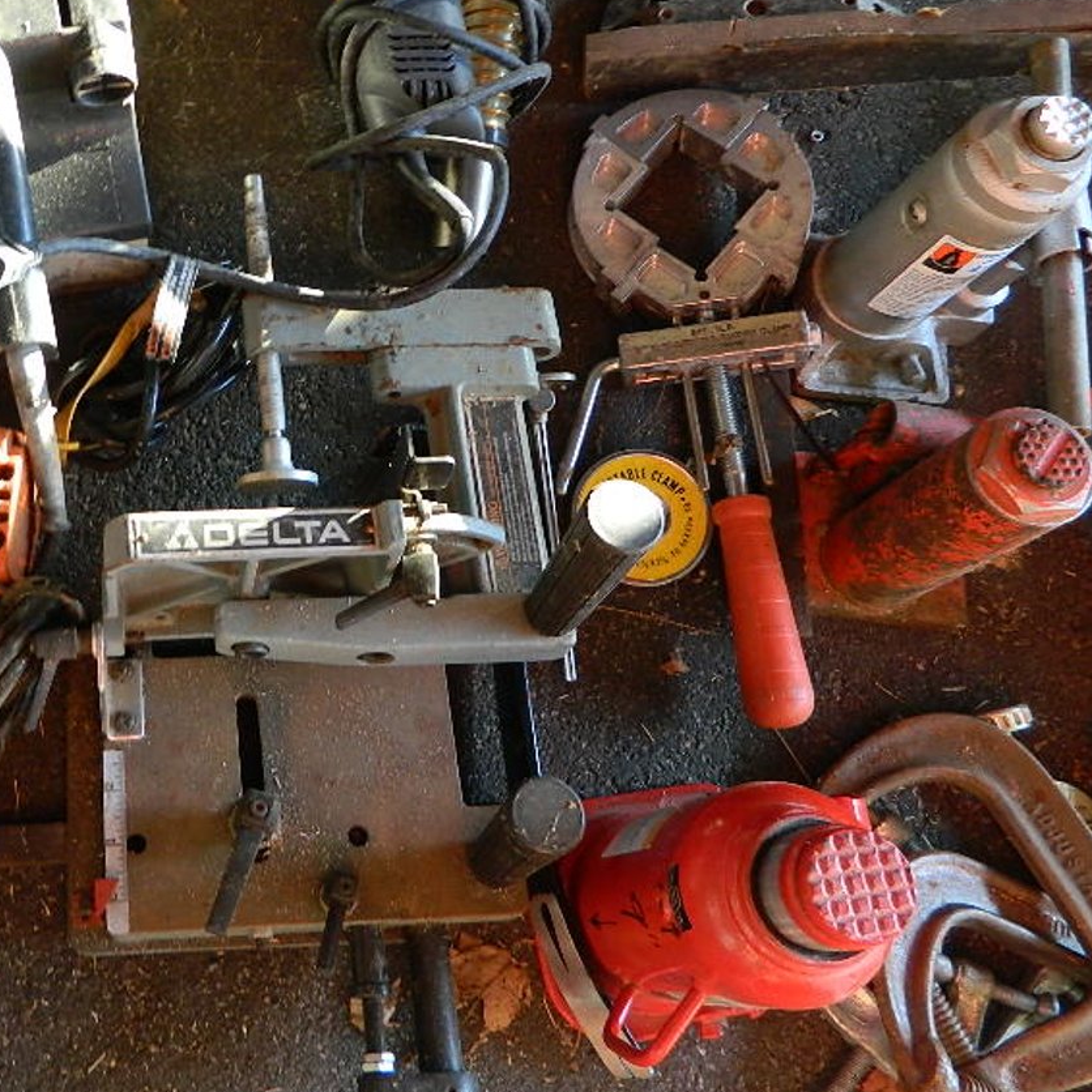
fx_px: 1428
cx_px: 199
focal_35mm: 40
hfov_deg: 40.0
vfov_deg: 41.7
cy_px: 453
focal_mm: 4.5
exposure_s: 1/30
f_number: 3.1
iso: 140
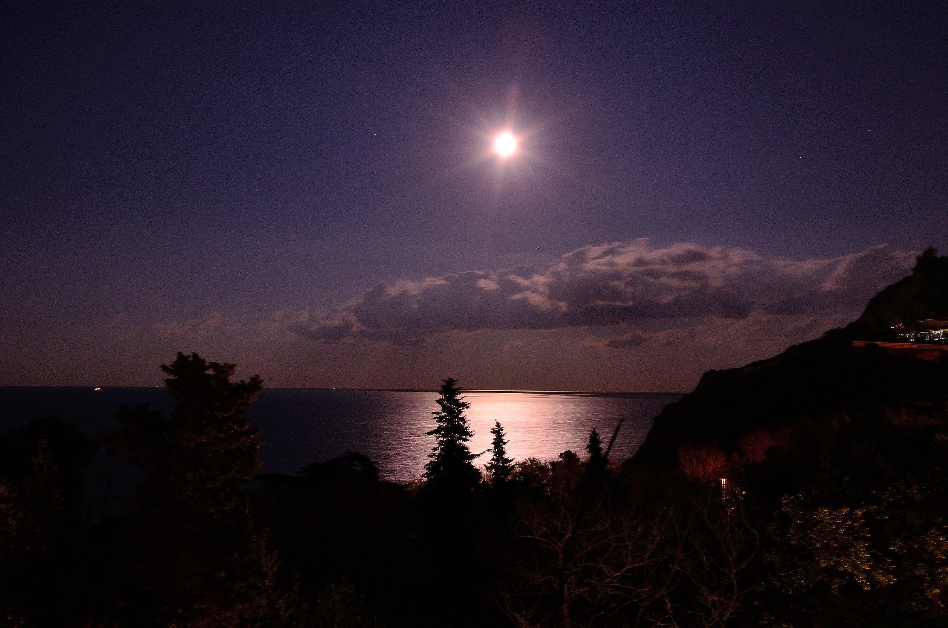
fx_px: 1025
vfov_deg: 34.1
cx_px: 474
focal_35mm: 39
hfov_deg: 49.6
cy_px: 314
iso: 800
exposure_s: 8
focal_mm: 26
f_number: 11
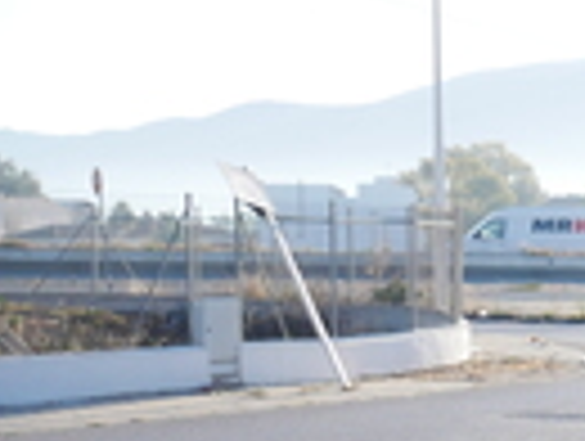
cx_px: 1222
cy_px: 369
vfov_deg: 12.5
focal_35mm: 118
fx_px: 1998
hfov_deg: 13.8
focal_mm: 14
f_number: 3.5
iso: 200
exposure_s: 1/640
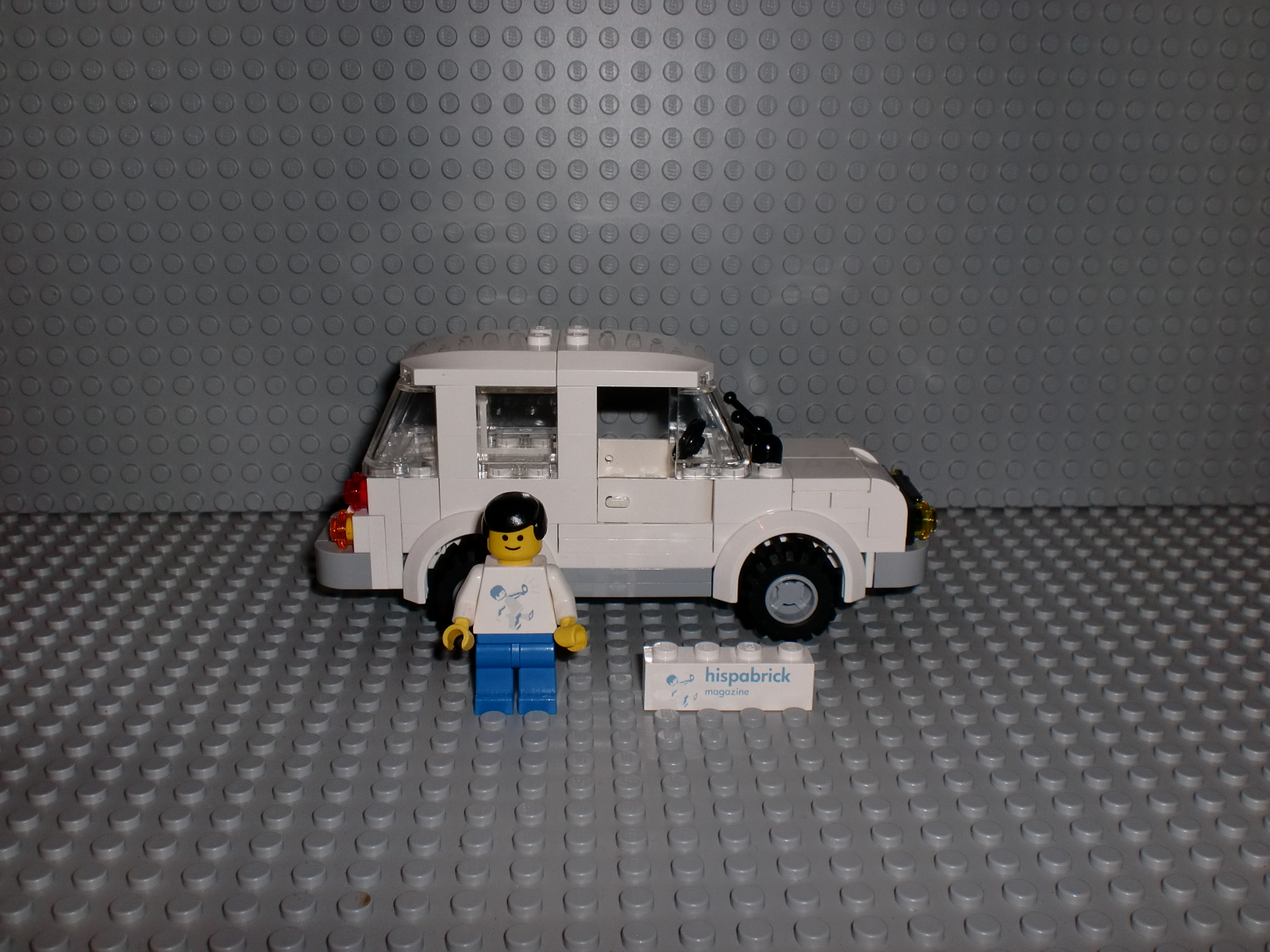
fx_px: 1284
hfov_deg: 52.6
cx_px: 635
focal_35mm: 35
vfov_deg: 40.7
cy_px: 476
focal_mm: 6.3
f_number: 5.6
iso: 64
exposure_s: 1/40
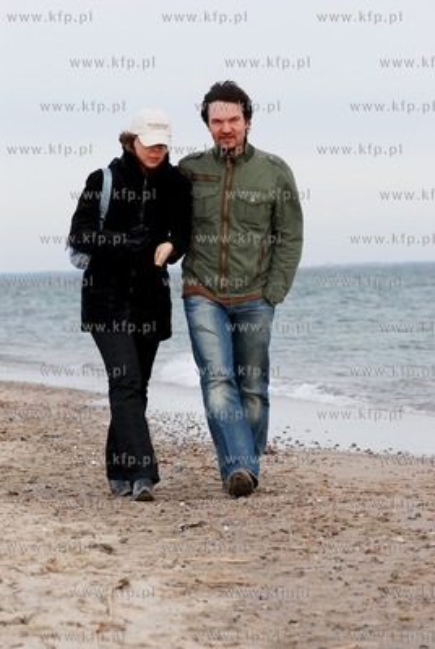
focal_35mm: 188
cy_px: 324
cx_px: 218
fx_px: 3386
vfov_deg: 11.0
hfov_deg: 7.3
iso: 200
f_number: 6.3
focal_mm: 125
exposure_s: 1/250
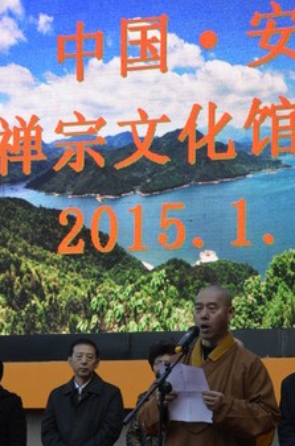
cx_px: 222
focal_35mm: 128
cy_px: 350
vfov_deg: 16.0
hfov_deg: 10.6
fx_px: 1585
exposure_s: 1/200
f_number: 7.1
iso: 200
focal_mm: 48
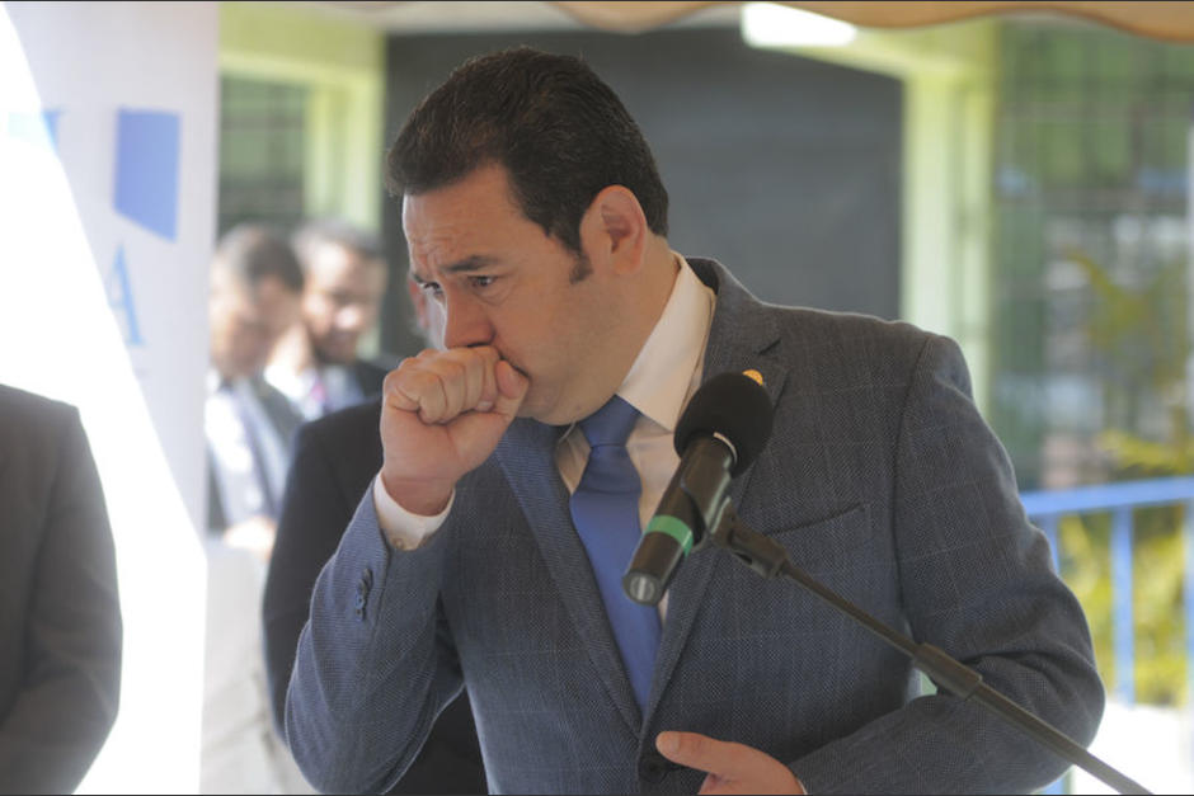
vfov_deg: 11.7
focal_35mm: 117
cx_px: 597
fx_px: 3881
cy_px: 398
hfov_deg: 17.5
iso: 200
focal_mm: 78
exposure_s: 1/500
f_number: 2.8
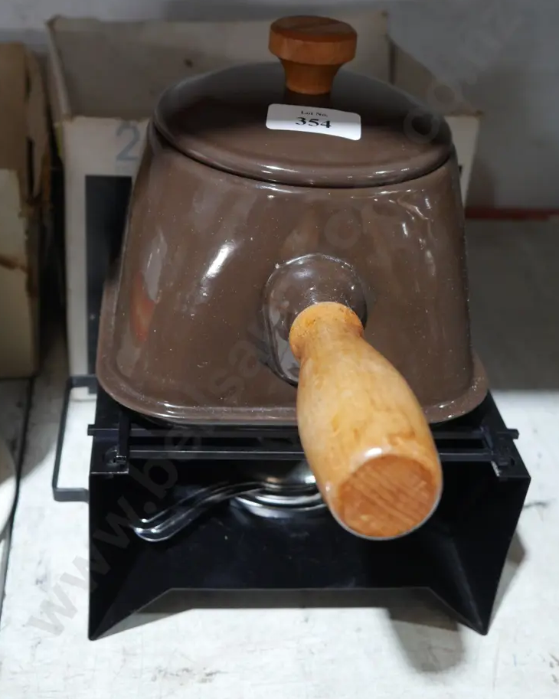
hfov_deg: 32.7
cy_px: 321
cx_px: 274
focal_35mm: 46
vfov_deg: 40.3
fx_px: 952
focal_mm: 21
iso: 1600
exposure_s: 1/60
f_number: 4.6
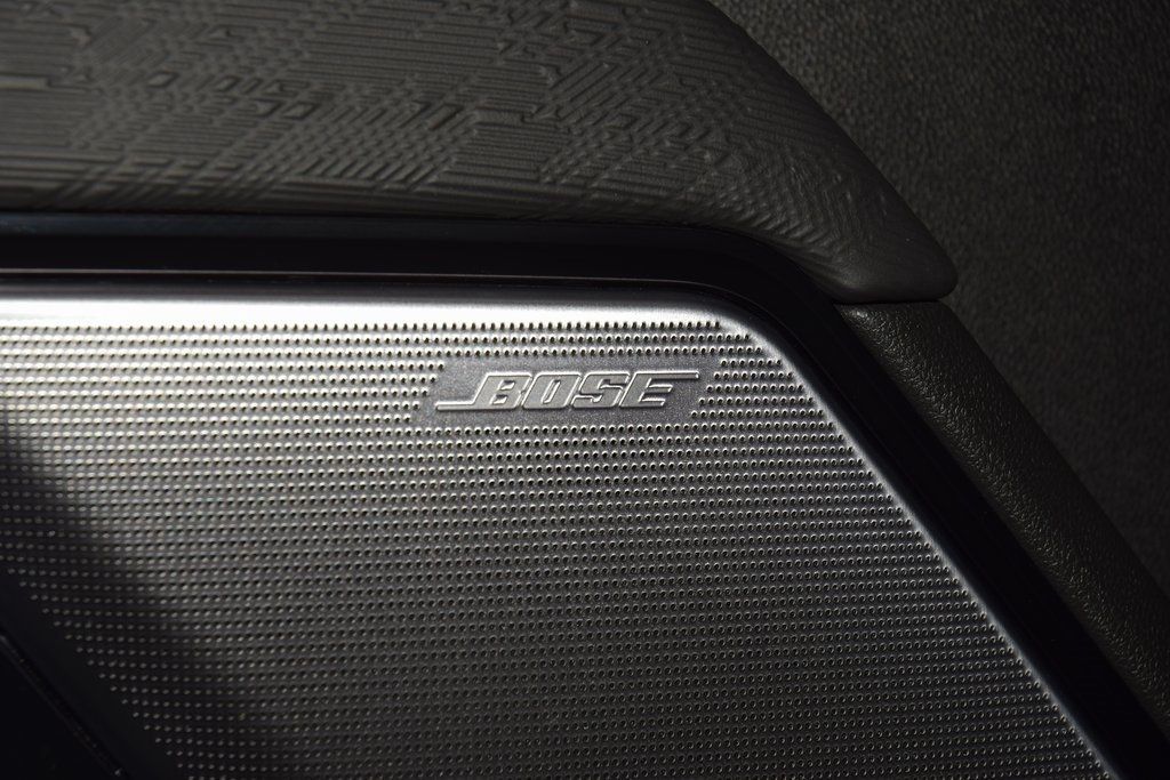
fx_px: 3413
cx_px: 585
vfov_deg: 13.0
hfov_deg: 19.5
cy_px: 390
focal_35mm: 105
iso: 100
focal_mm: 70
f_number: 8
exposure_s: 1/125
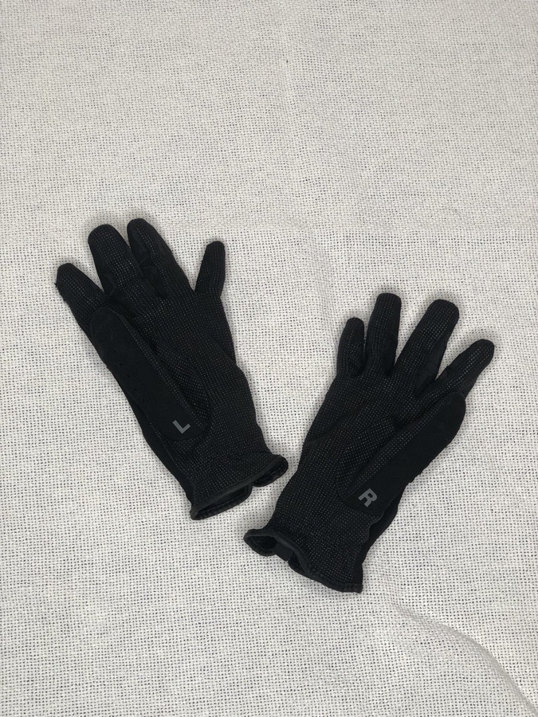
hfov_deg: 28.0
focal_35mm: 52
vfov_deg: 36.8
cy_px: 358
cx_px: 269
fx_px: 1078
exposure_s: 1/60
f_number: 2.4
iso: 64
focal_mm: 6
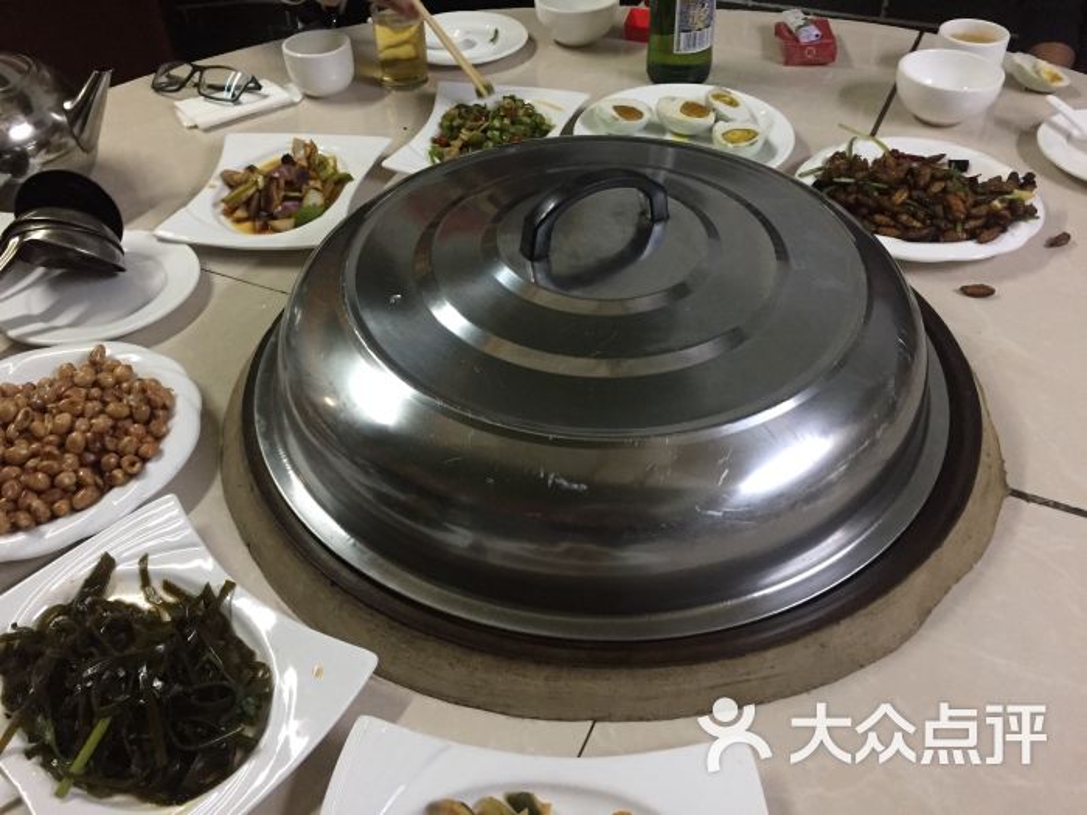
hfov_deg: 61.7
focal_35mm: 29
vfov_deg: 48.2
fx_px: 911
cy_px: 408
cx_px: 544
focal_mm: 4.15
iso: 250
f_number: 2.2
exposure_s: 1/20
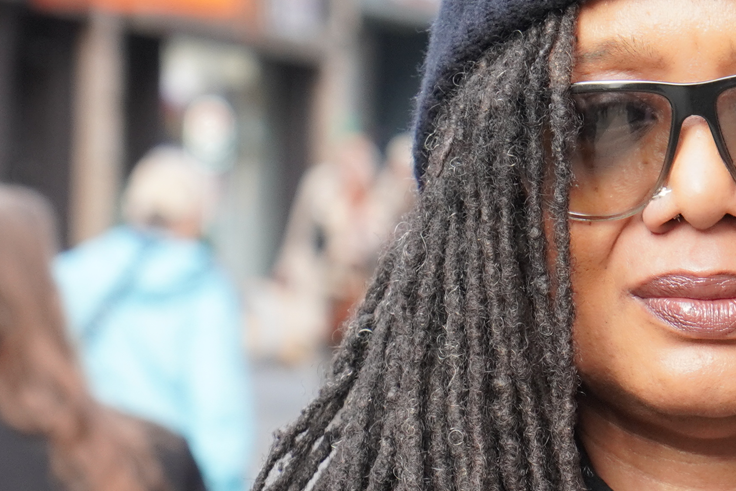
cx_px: 638
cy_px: 599
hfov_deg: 7.3
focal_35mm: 281
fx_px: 5740
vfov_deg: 4.9
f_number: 4
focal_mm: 53
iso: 500
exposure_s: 1/160
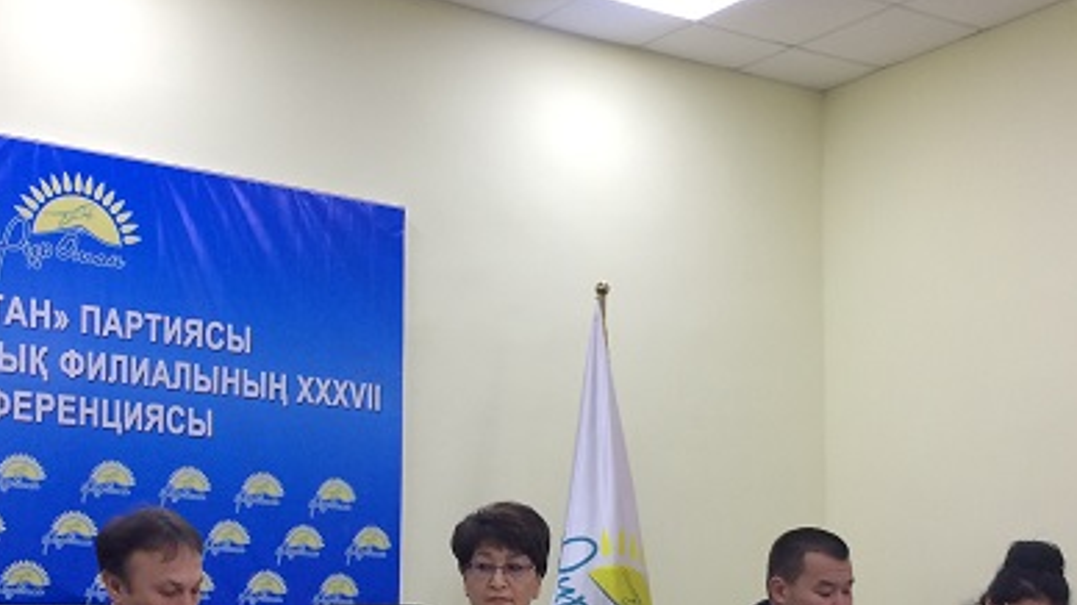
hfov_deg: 36.4
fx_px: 1627
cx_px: 414
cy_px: 540
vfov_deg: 20.6
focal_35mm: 57
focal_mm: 4.15
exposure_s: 1/33
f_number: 2.2
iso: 50
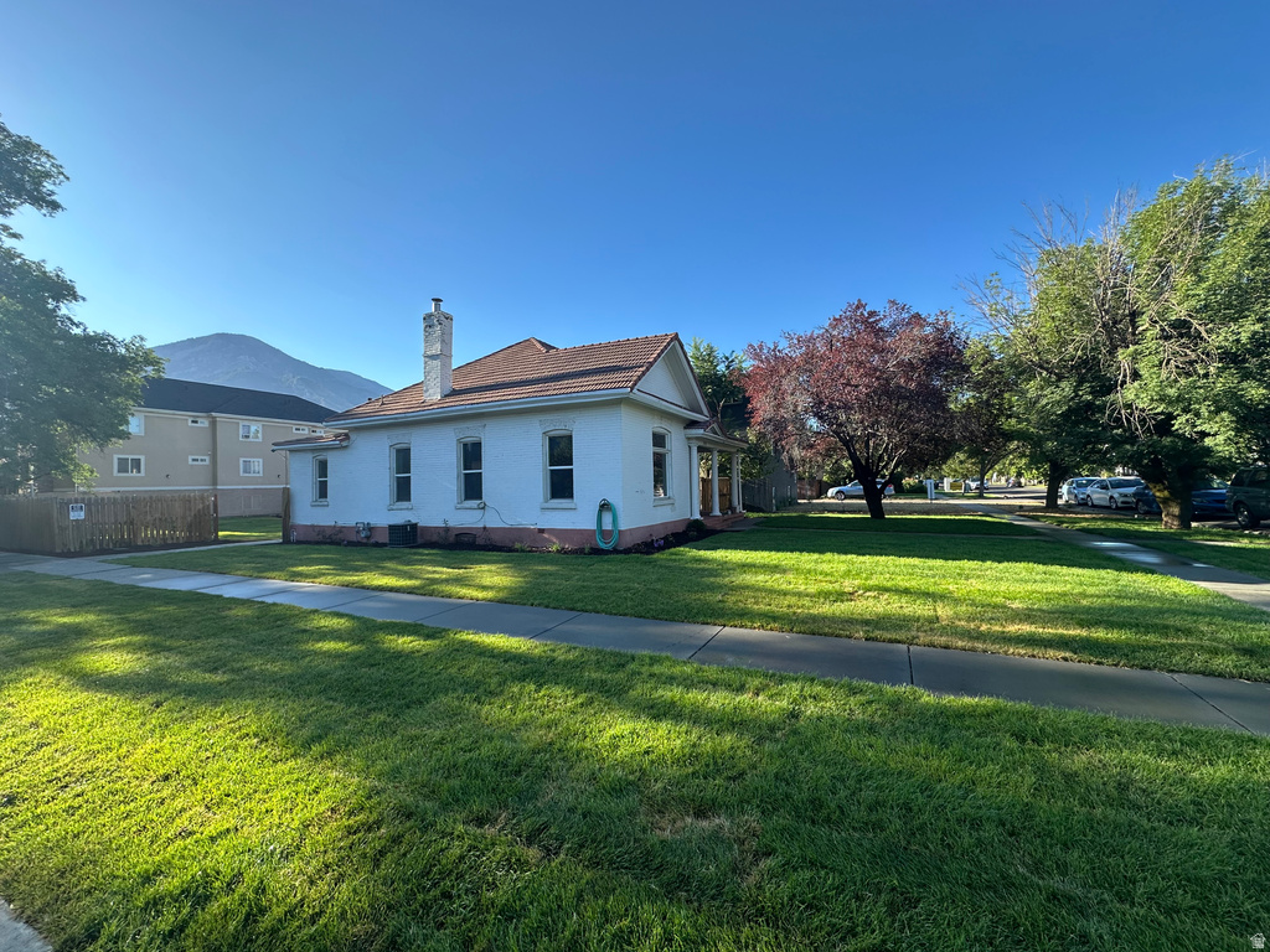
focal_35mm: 14
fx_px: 514
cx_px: 635
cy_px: 476
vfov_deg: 85.7
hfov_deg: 102.1
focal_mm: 2.22
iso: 40
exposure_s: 1/609
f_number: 2.2
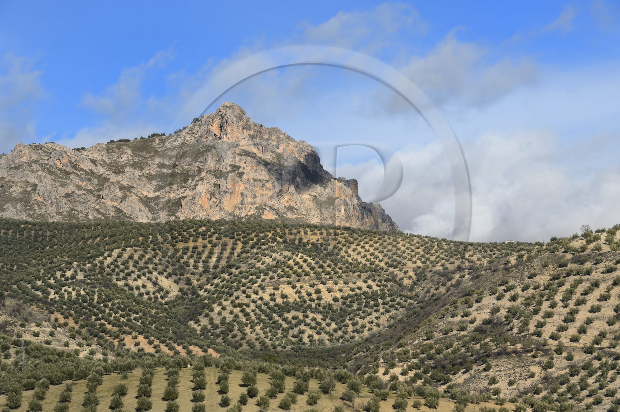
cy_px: 206
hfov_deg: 17.1
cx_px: 310
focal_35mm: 120
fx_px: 2065
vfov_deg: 11.4
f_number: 11
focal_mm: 120
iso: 400
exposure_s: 1/800
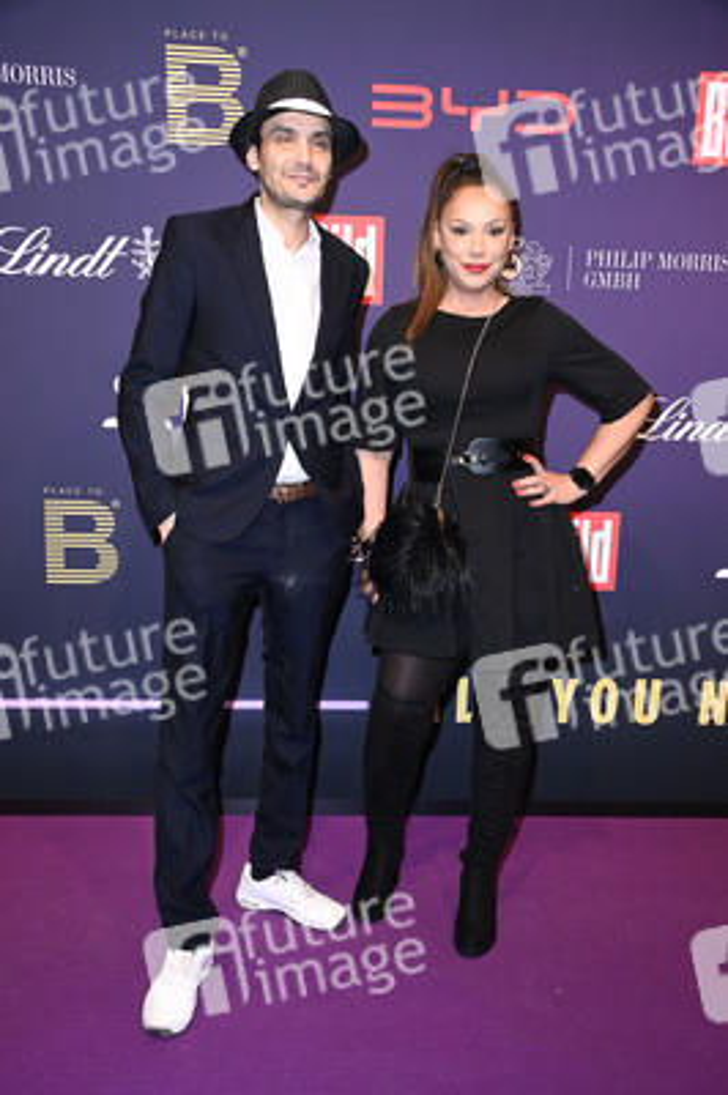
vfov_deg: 53.2
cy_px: 548
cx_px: 364
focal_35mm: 36
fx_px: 1094
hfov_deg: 36.8
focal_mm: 36
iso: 500
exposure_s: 1/250
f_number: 6.3
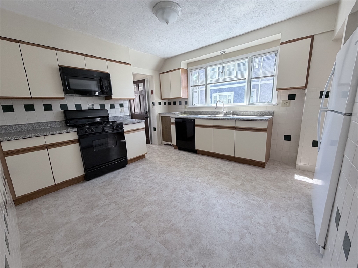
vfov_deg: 85.7
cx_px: 179
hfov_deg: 102.1
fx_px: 145
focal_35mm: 14
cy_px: 134
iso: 80
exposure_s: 1/121
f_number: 2.2
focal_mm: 2.22
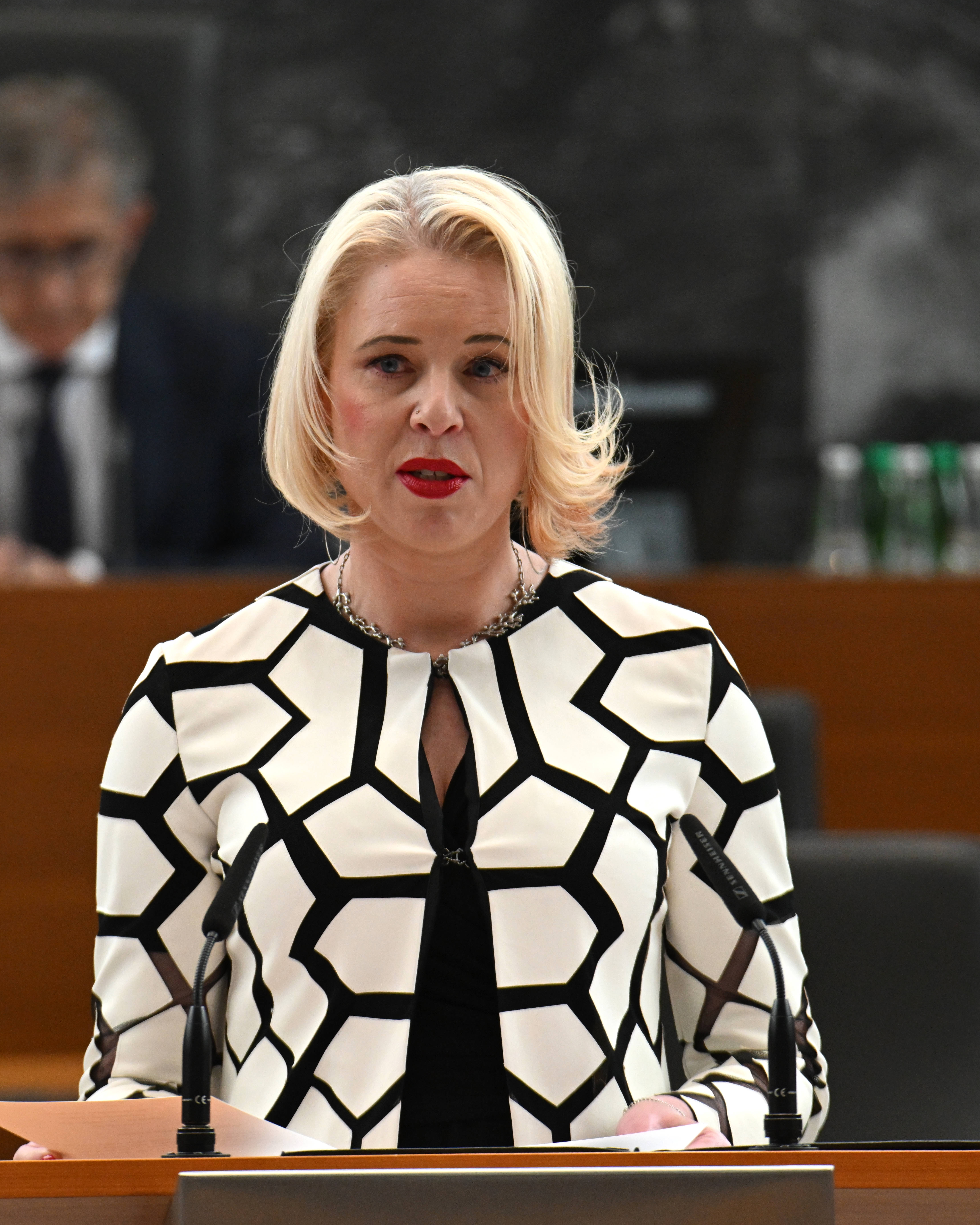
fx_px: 19434
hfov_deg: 2.9
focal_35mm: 536
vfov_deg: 3.6
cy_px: 613
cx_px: 396
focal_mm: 380
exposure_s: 1/400
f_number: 6
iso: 4000
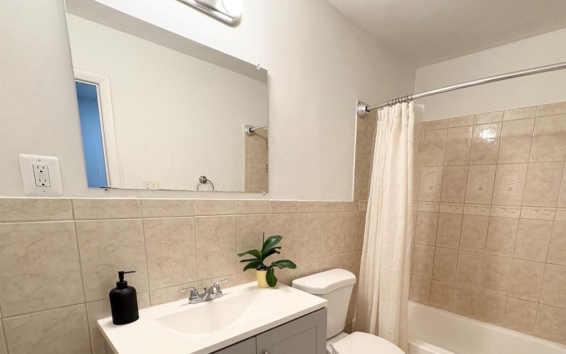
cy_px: 251
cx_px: 334
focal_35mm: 19
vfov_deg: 59.9
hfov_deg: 87.1
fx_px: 293
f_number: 2.2
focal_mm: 2.22
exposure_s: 1/120
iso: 200
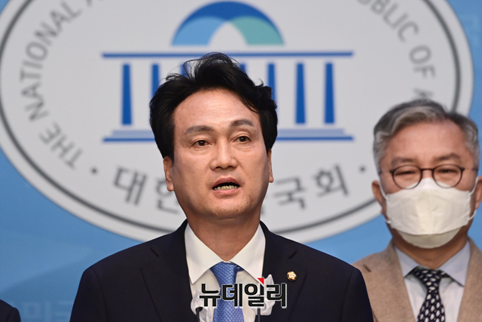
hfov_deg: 5.2
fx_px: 5356
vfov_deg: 3.4
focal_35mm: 400
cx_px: 241
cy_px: 161
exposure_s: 1/250
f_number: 5.6
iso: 1800
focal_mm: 400
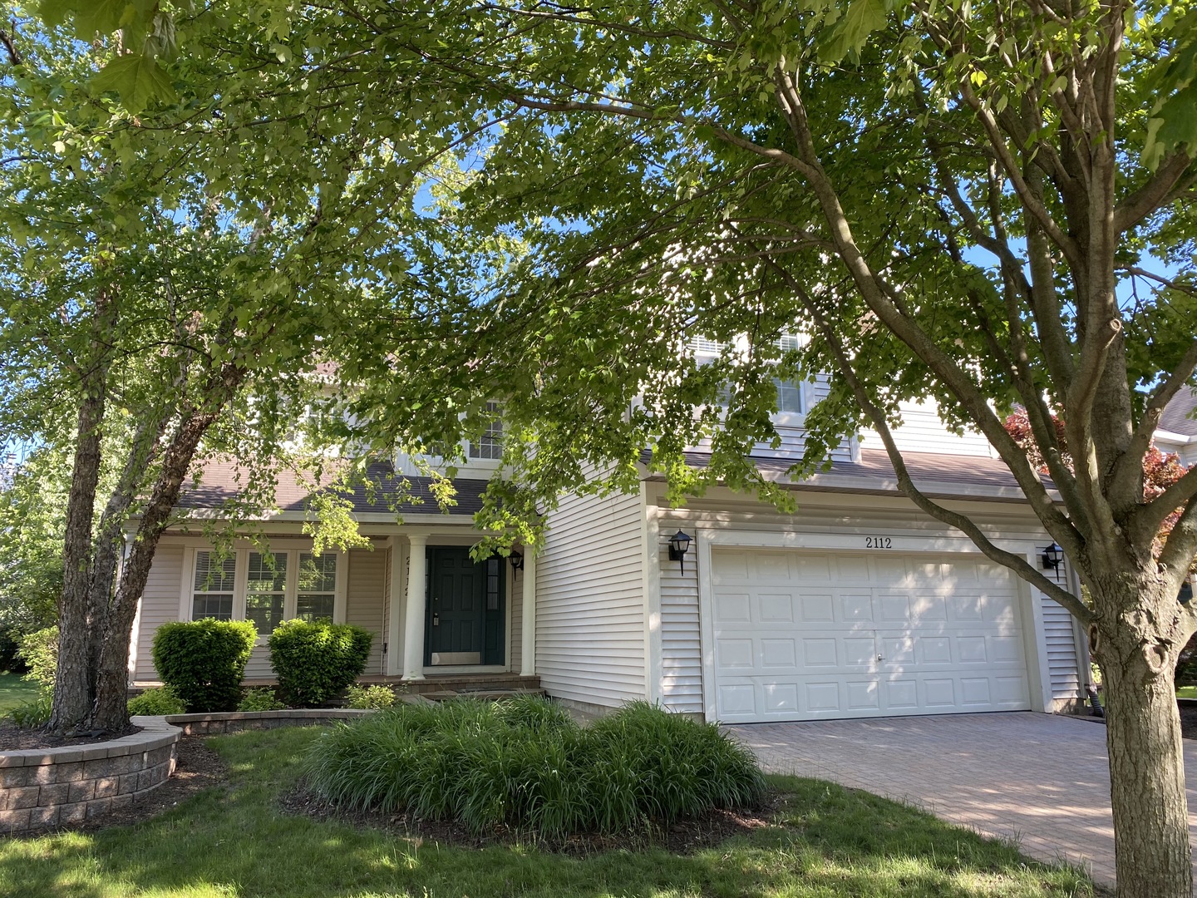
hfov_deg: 67.3
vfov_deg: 53.1
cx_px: 598
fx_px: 899
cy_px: 449
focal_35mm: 26
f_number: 1.8
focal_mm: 4.25
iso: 32
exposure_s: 1/229
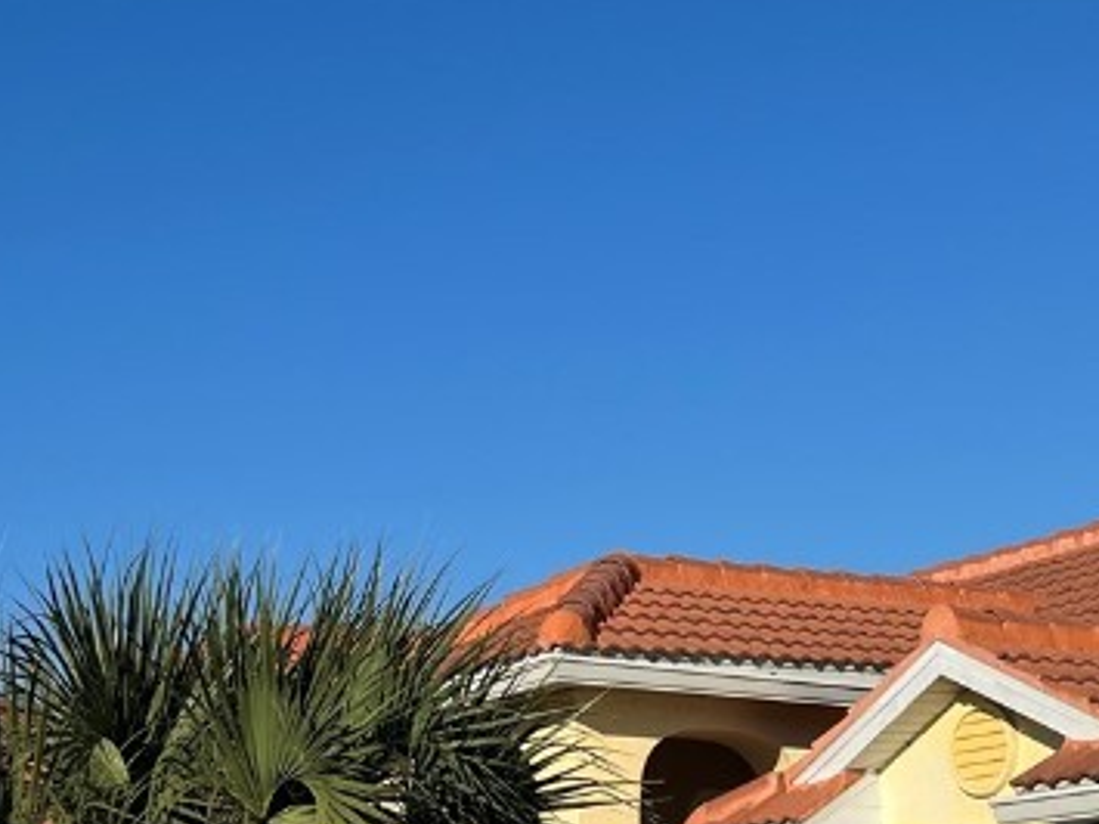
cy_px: 623
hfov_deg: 26.0
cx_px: 467
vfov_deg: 19.5
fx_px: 2380
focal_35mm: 75
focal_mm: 5.7
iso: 50
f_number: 1.5
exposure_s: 1/6579
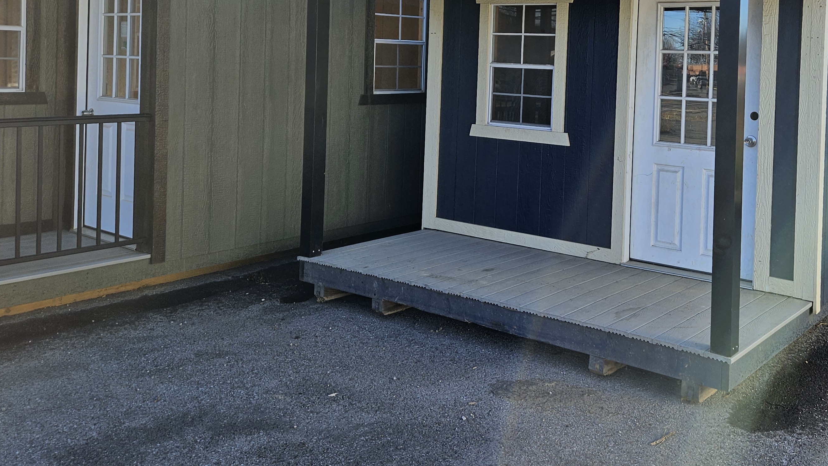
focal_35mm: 38
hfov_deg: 51.7
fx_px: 834
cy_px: 78
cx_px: 560
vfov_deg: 30.3
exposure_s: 1/871
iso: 25
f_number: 1.8
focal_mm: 5.4
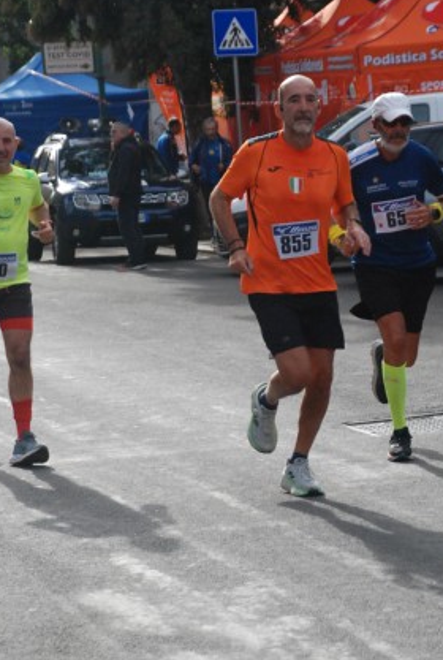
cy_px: 326
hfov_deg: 8.5
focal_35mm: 162
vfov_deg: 12.7
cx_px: 301
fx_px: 2970
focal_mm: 75
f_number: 5.6
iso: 1000
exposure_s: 1/1250
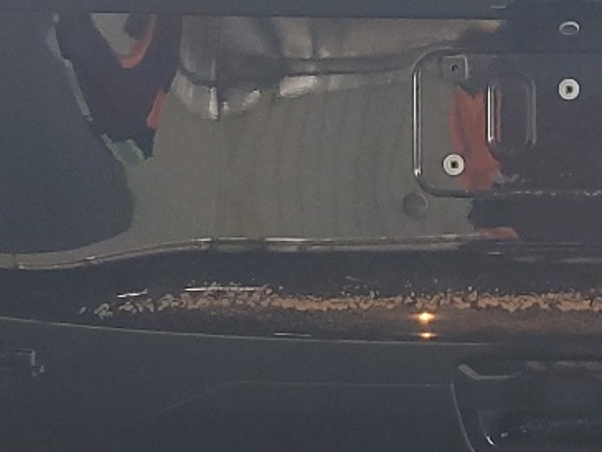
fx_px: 1983
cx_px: 572
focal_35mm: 114
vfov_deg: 12.9
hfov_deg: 17.0
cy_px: 18
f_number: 1.5
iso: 66
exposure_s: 1/100
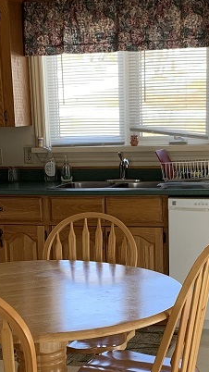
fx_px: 700
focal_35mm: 71
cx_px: 114
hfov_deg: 17.0
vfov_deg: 29.2
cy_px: 287
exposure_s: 1/121
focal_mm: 4.25
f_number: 1.8
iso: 80
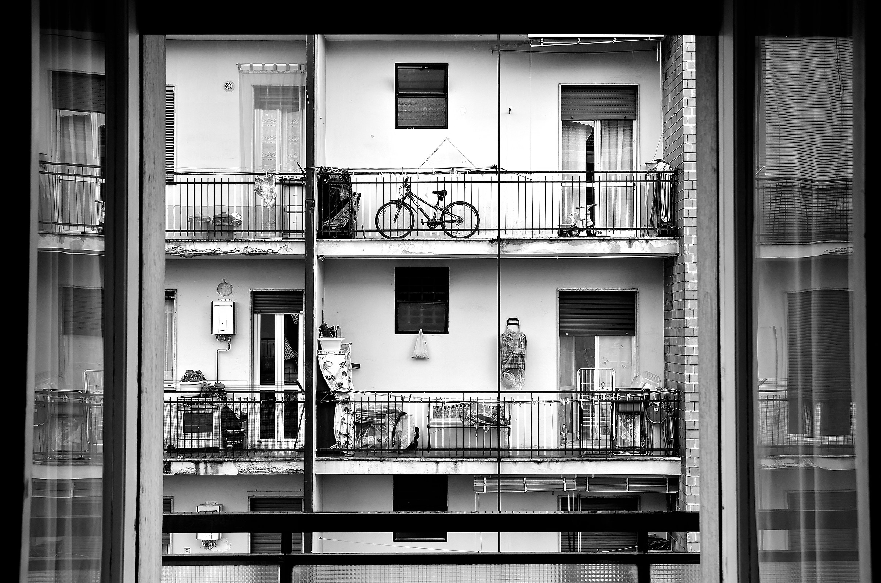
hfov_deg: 48.0
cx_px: 440
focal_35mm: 40
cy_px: 292
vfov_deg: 32.9
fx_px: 989
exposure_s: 1/30
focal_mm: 27
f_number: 9
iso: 100
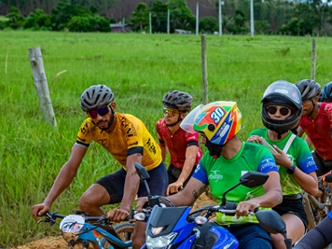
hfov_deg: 18.4
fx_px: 1007
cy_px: 218
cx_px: 311
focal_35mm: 105
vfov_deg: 14.0
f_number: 4.5
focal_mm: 35
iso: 640
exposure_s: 1/4000
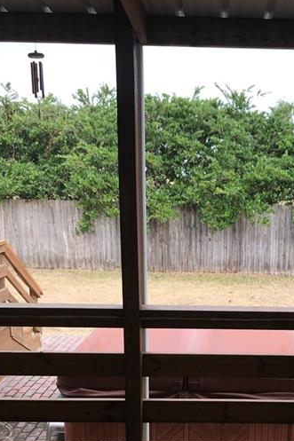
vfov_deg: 42.5
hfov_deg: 29.3
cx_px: 225
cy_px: 323
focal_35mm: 45
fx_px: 552
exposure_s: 1/471
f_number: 1.8
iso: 20
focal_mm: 3.99
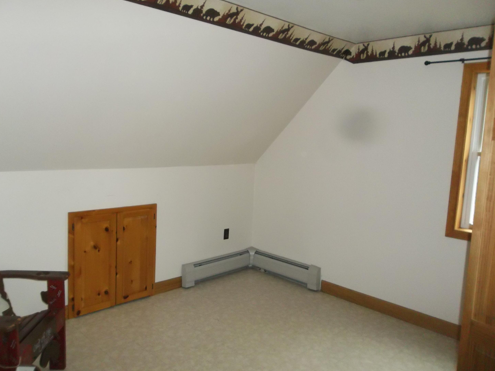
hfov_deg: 63.4
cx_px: 244
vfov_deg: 49.7
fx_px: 400
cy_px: 186
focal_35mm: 28
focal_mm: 4.9
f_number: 3.5
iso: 320
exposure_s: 1/30
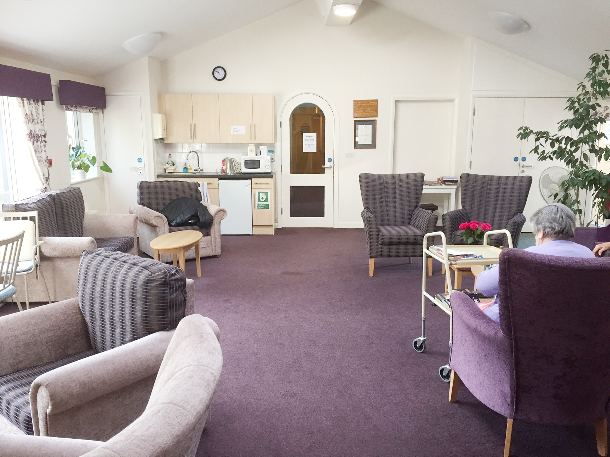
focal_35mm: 29
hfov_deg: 61.7
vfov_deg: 48.2
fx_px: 511
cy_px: 228
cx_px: 305
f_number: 2.2
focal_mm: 4.15
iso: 64
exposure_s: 1/33
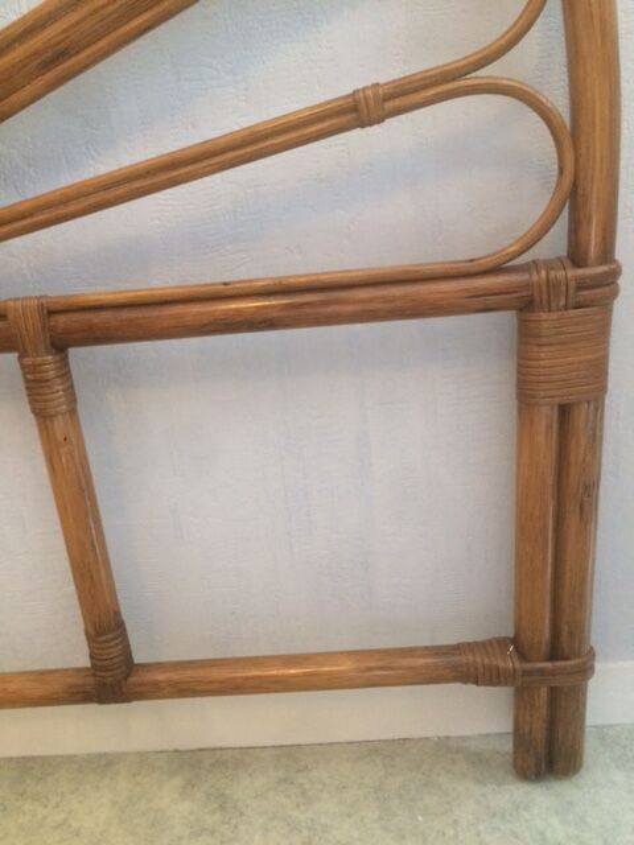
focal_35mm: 29
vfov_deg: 61.7
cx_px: 317
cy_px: 422
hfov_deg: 48.2
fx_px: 708
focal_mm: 4.15
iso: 320
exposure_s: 1/33
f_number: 2.2
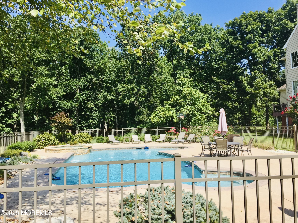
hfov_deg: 61.7
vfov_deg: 48.2
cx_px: 149
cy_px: 112
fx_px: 250
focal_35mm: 29
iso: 32
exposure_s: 1/1464
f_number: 2.2
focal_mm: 4.15
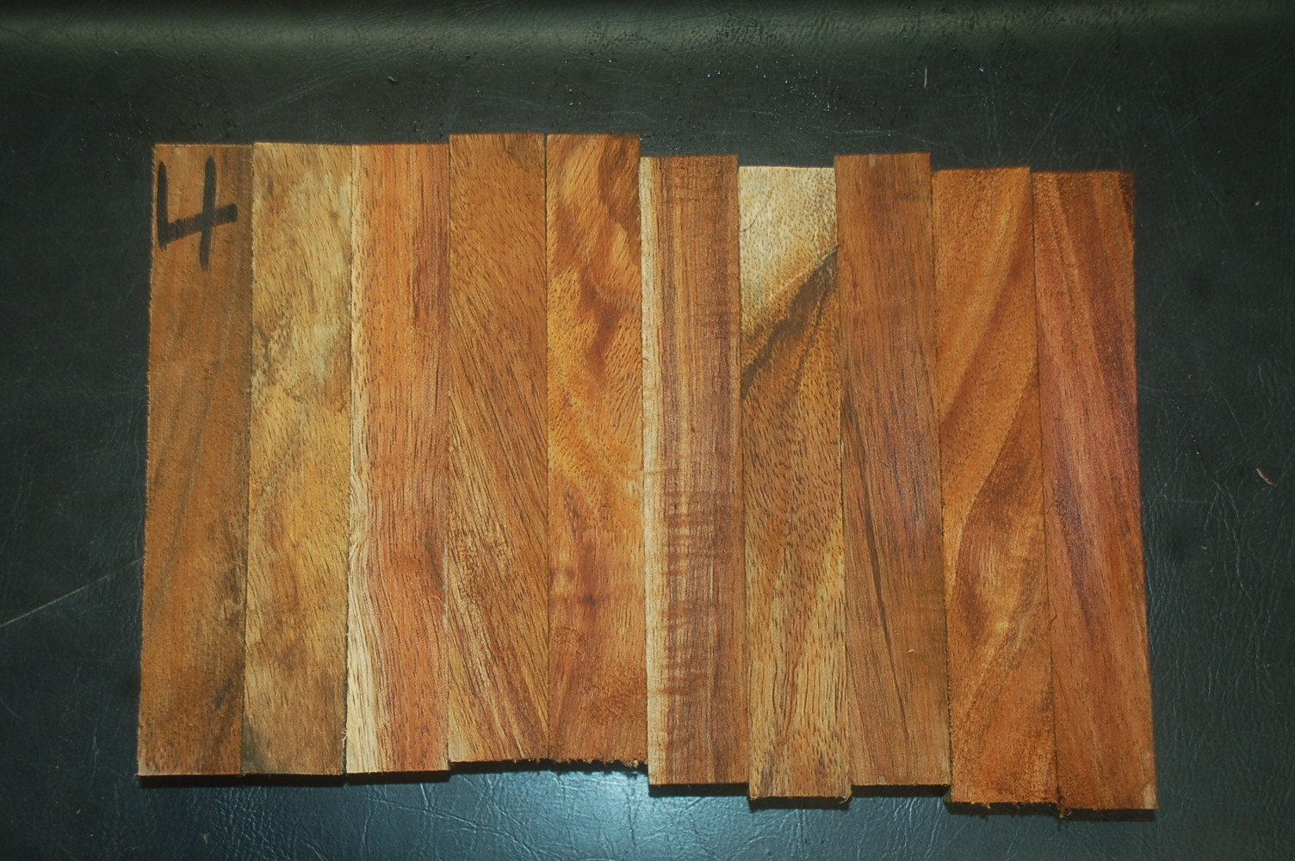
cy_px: 430
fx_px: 2049
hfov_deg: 35.1
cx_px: 648
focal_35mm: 57
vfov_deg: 23.7
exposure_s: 1/60
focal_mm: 38
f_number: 4.5
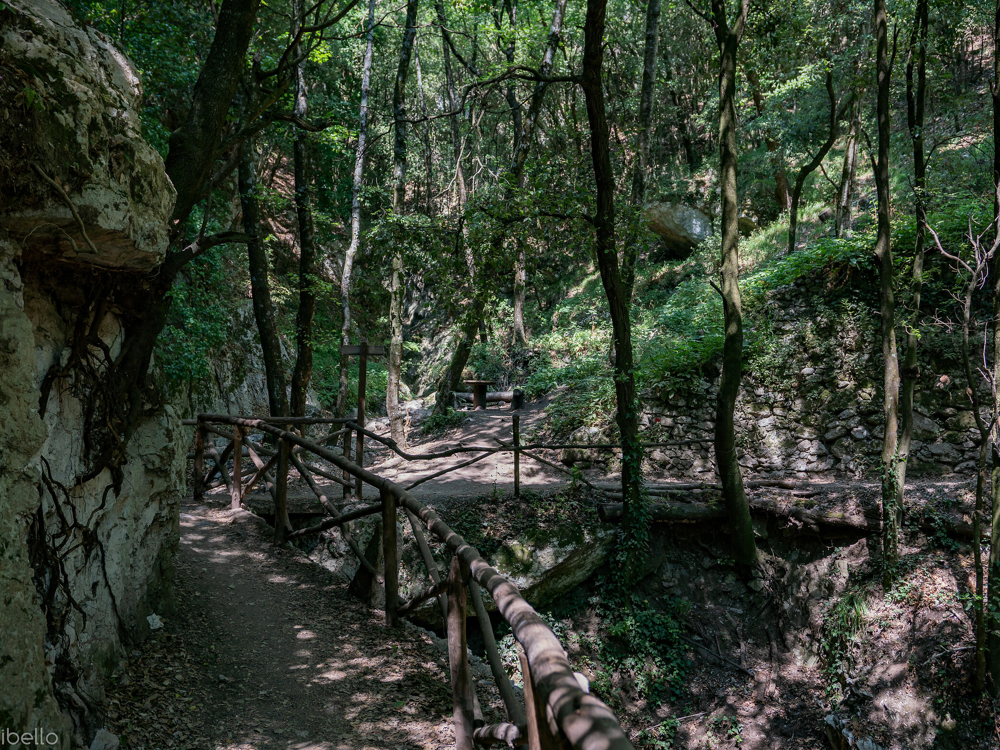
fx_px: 867
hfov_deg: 60.0
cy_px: 370
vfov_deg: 46.8
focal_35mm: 30
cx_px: 492
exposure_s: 1/160
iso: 100
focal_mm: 18
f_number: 2.8
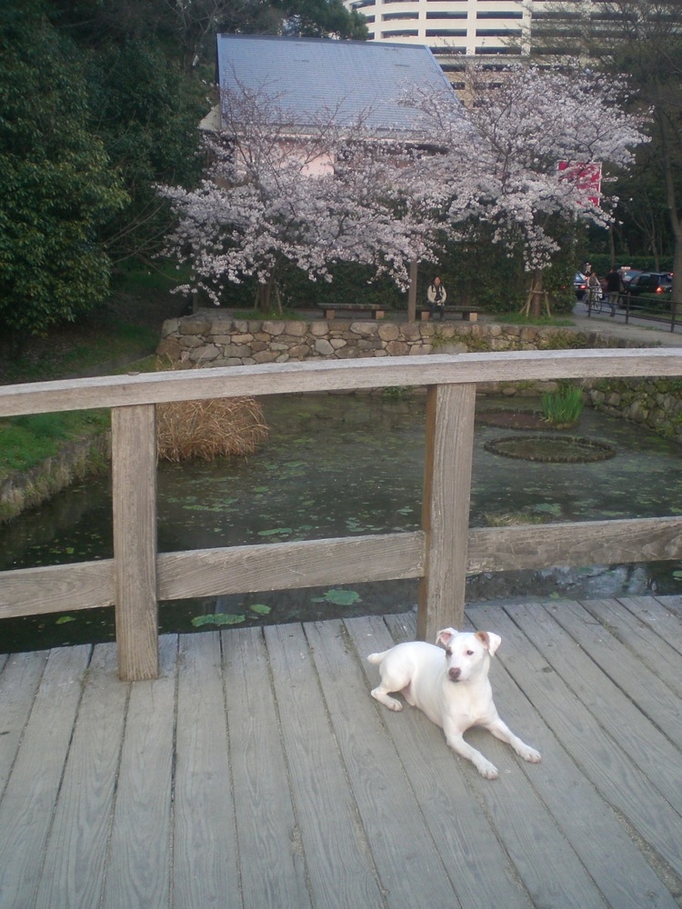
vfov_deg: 49.0
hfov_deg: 37.7
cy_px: 454
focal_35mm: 38
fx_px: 998
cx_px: 341
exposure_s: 1/100
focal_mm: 6.3
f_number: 3.1
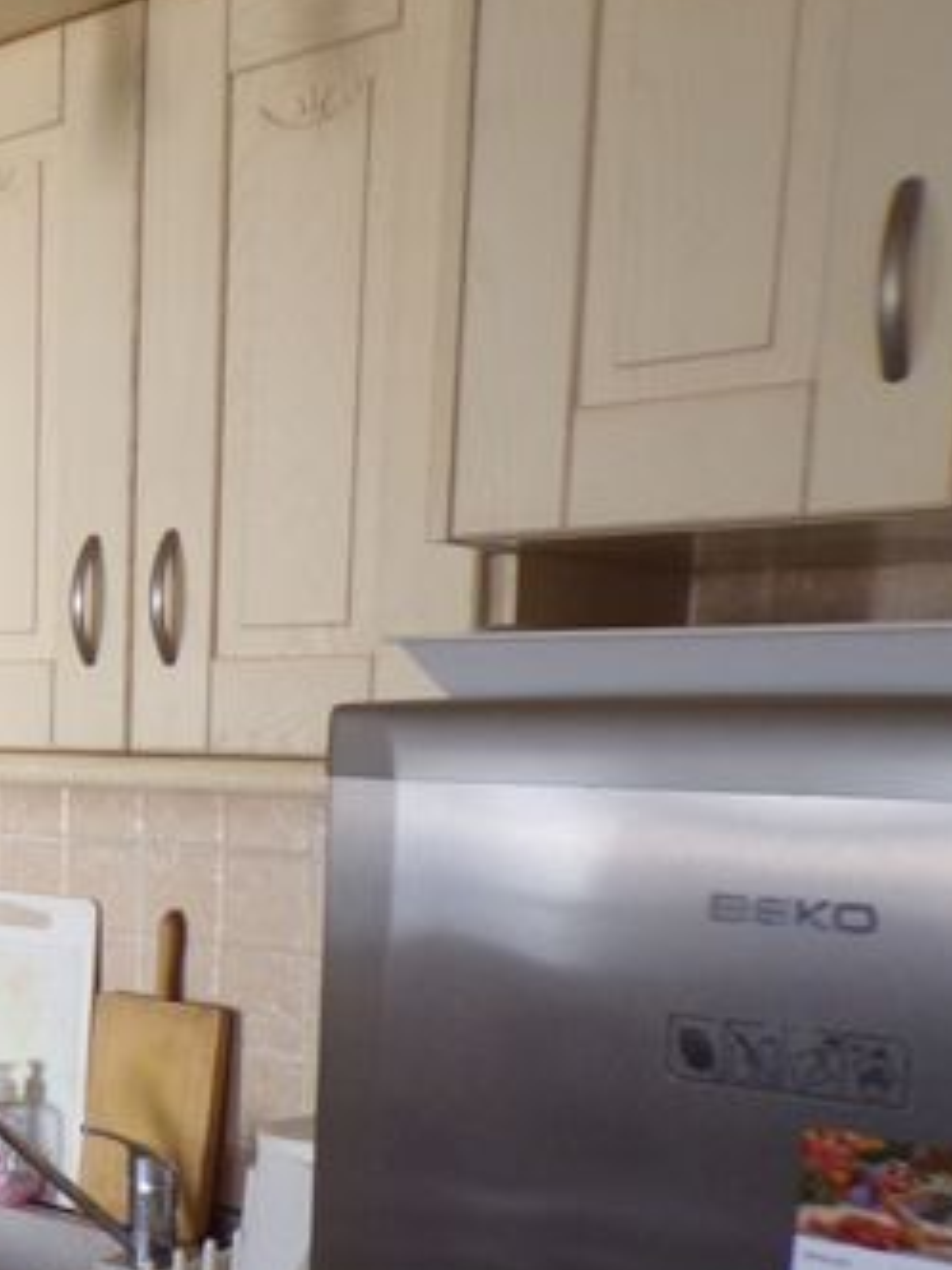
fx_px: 1870
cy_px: 926
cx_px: -216
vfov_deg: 36.7
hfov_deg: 25.4
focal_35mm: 51
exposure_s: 1/25
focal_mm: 4.3
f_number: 3
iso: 200
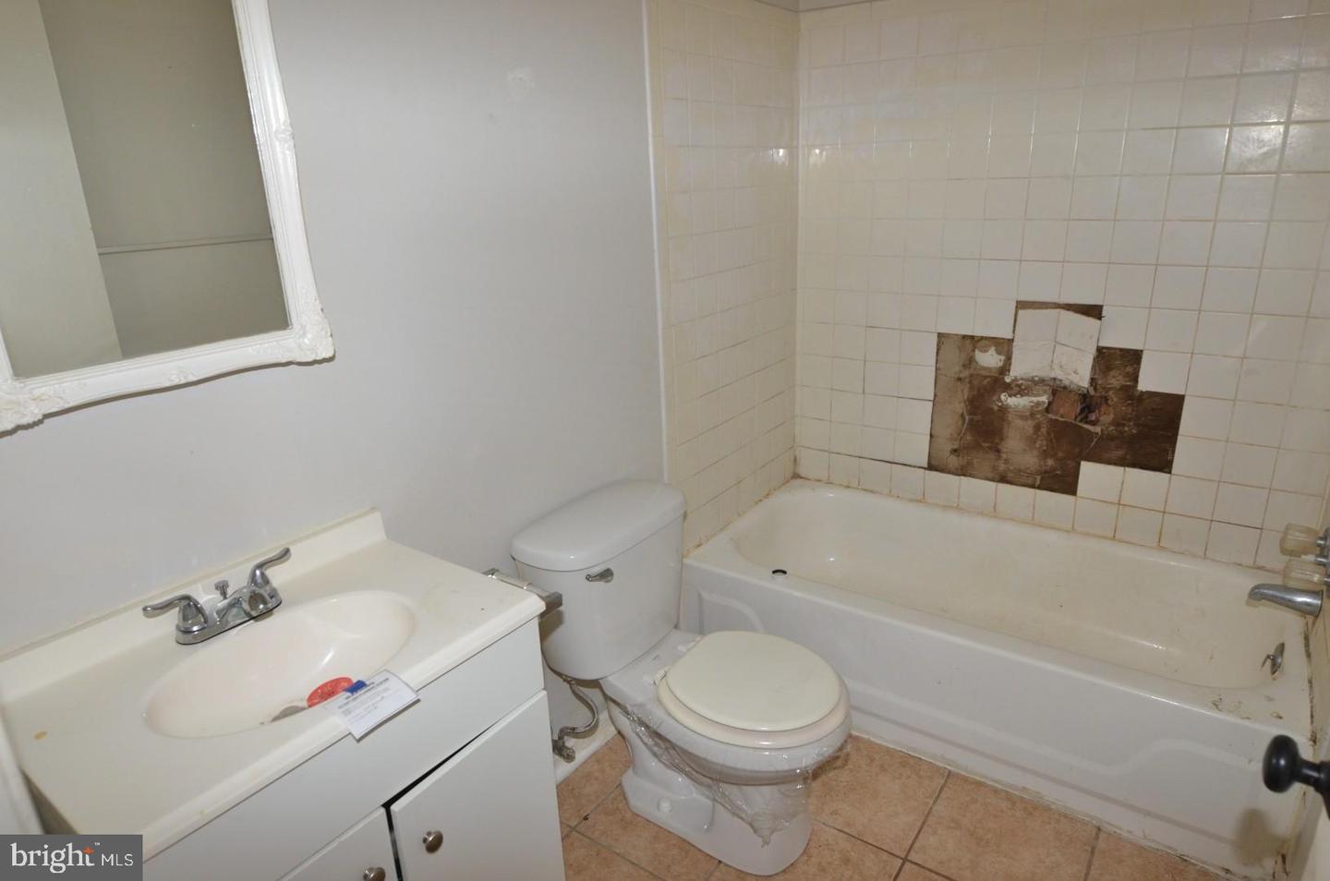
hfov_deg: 81.3
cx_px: 665
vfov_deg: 59.3
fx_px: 774
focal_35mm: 21
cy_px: 440
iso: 800
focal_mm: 14
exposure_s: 1/60
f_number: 4
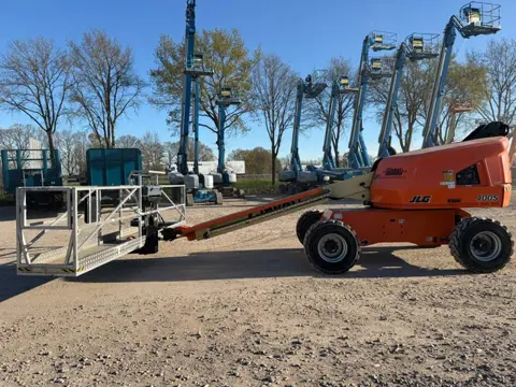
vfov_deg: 56.8
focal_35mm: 24
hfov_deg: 71.6
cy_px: 194
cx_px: 258
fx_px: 358
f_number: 1.78
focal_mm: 6.76
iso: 80
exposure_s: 1/3584
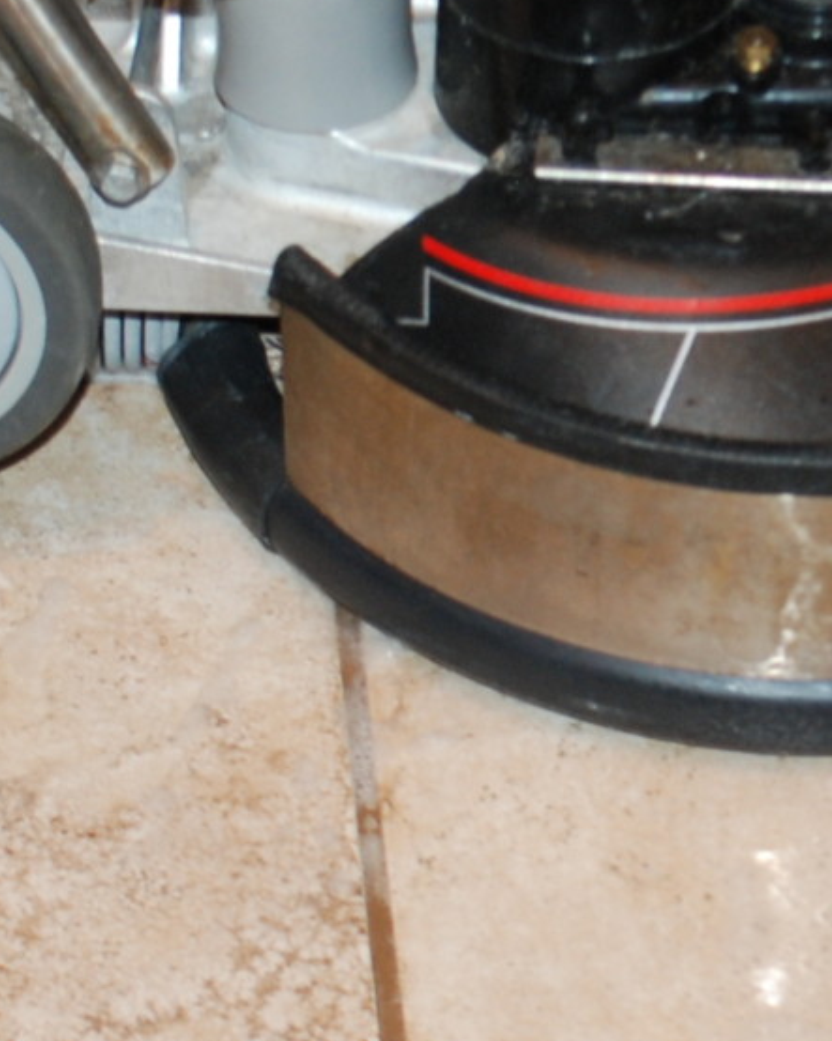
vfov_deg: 13.2
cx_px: 774
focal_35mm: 146
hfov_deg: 10.5
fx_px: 4495
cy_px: 527
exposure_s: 1/60
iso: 400
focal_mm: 28
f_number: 4.5
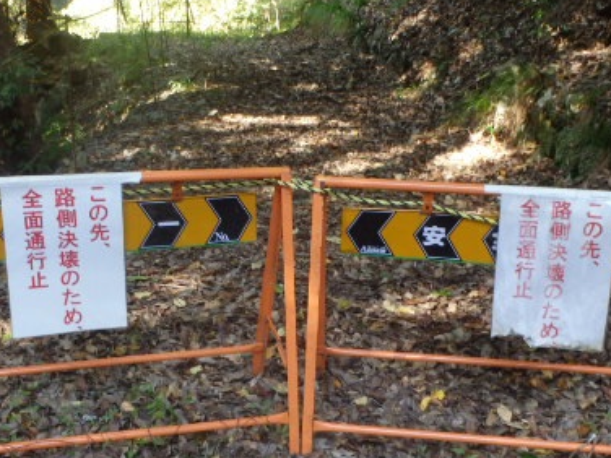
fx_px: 900
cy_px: 231
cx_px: 283
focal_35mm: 51
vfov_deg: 28.6
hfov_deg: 37.5
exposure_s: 1/40
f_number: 4.1
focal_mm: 5.4
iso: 200
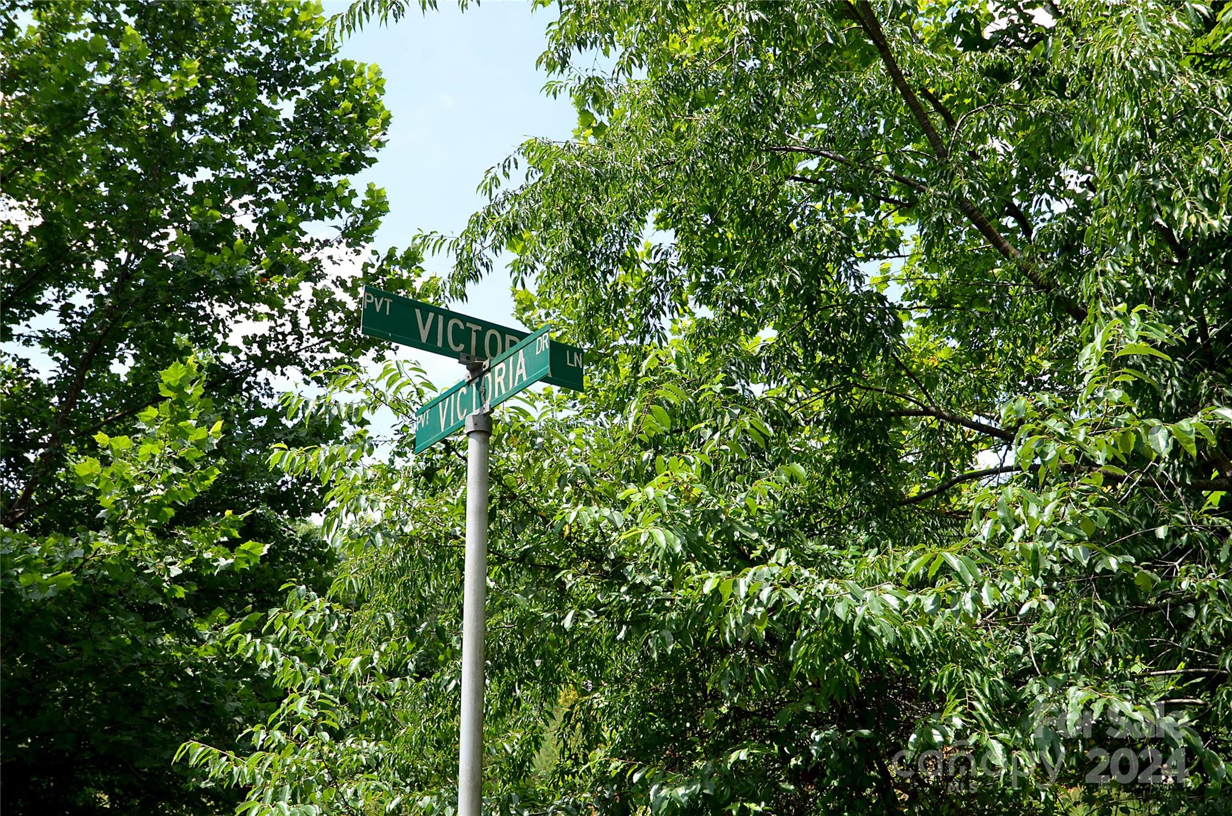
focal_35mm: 36
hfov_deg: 53.2
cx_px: 616
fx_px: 1229
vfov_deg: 36.7
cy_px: 408
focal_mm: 24
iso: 200
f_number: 8
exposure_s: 1/250
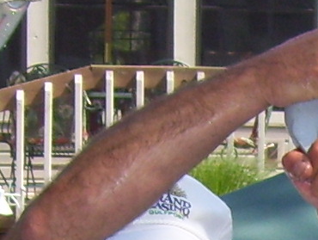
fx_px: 2550
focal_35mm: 277
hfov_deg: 7.0
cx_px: 564
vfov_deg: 5.2
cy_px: 649
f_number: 2.7
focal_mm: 6
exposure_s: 1/500
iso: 80
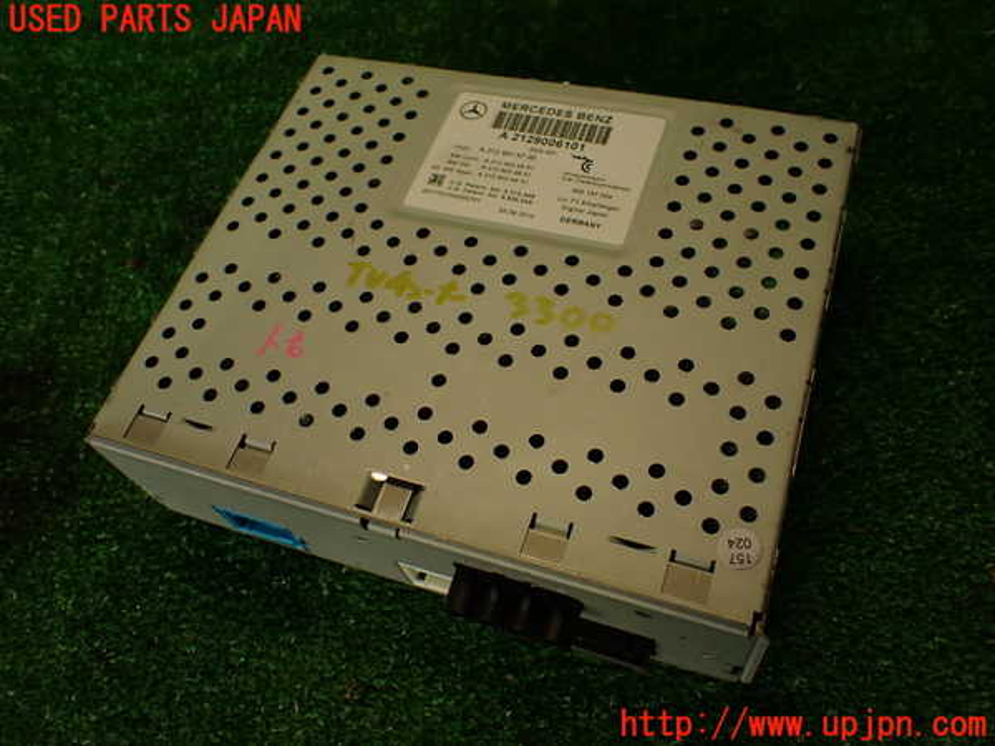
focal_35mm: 30
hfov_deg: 60.0
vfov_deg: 46.8
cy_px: 373
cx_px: 498
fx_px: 862
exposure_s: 1/80
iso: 100
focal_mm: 5.4
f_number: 2.3
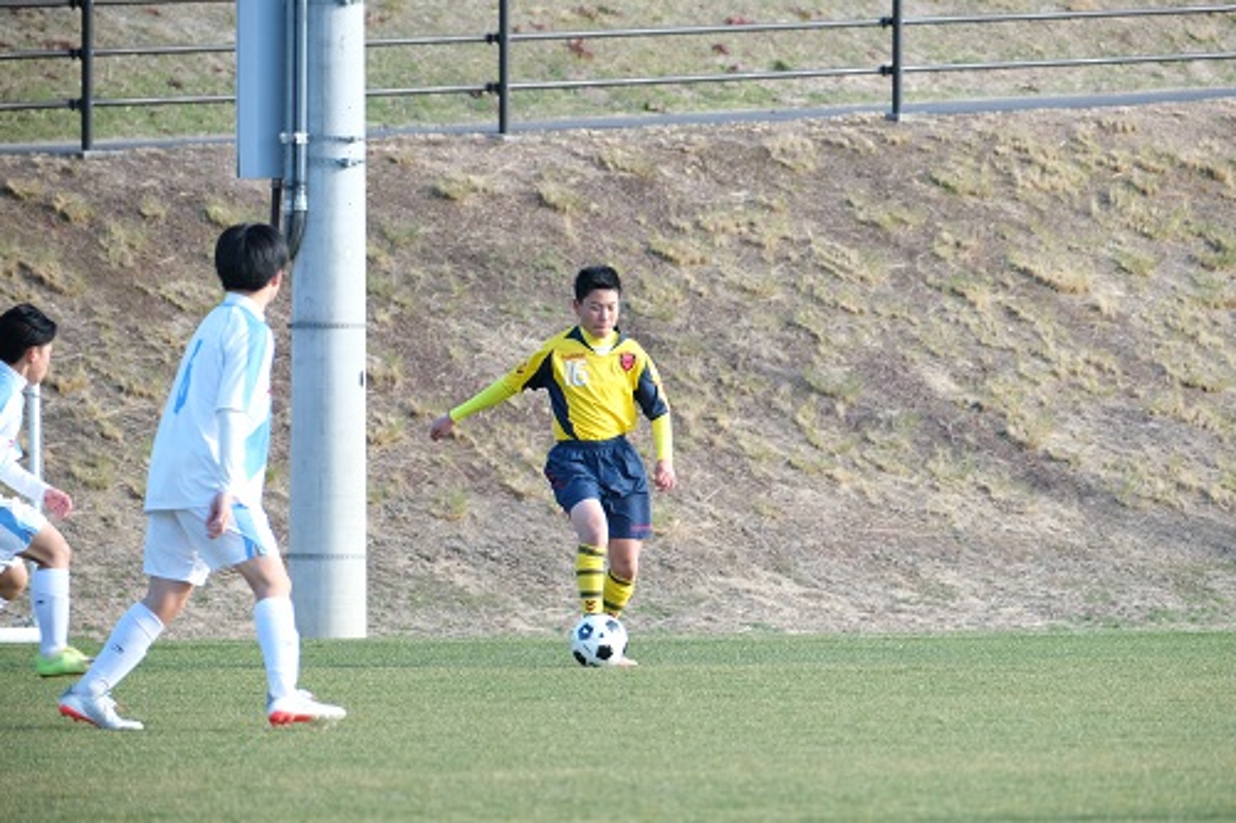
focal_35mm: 450
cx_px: 618
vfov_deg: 3.1
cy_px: 412
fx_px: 15444
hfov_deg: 4.6
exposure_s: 1/500
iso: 1000
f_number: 5.6
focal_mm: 300
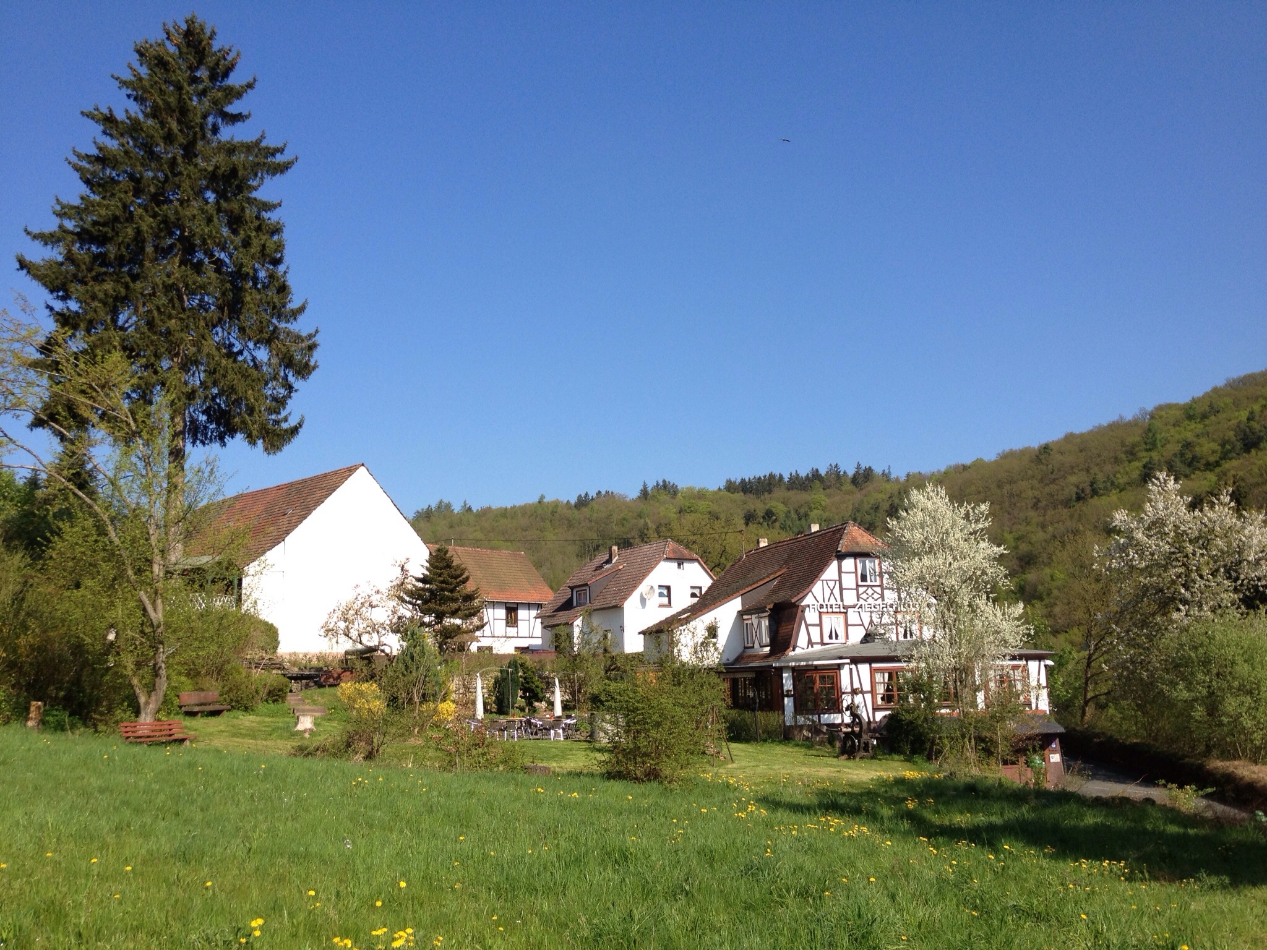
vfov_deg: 40.7
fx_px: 1281
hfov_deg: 52.6
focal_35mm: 35
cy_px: 475
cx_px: 634
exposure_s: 1/1255
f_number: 2.4
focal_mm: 4.28
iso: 50
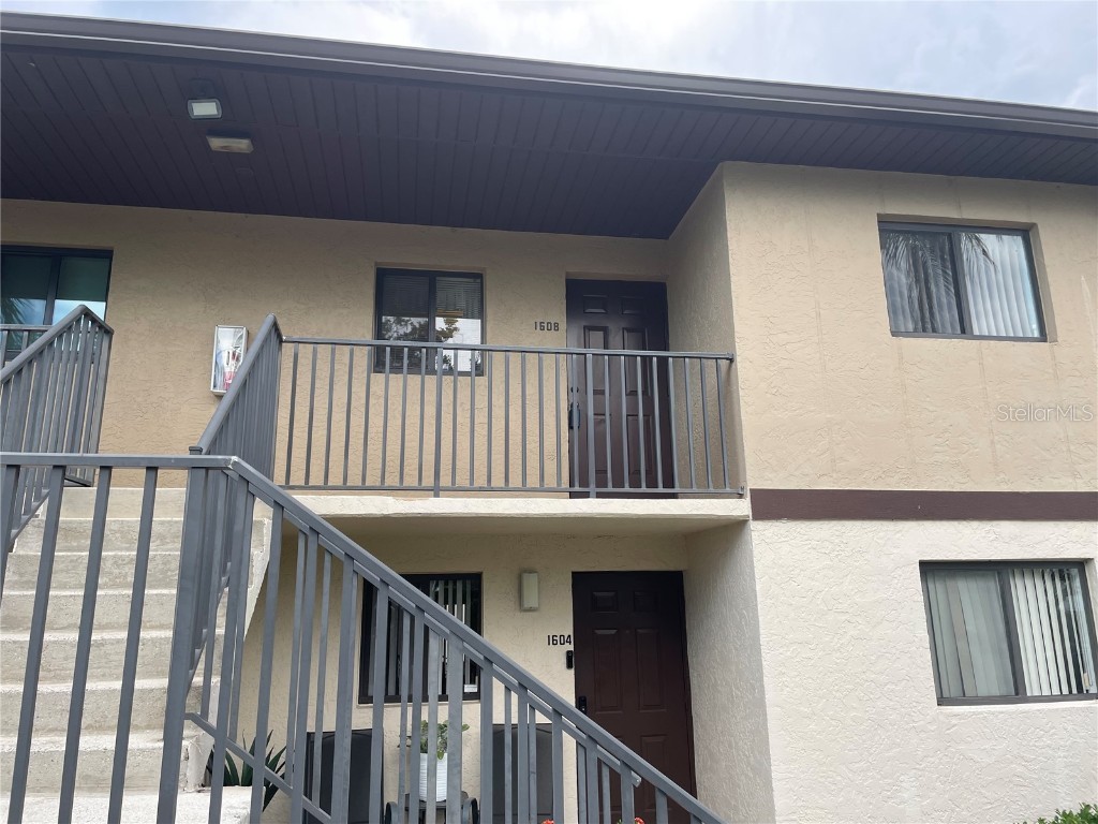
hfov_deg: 67.3
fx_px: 825
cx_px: 549
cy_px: 412
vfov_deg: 53.1
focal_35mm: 26
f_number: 1.6
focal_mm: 4.2
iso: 32
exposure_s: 1/458
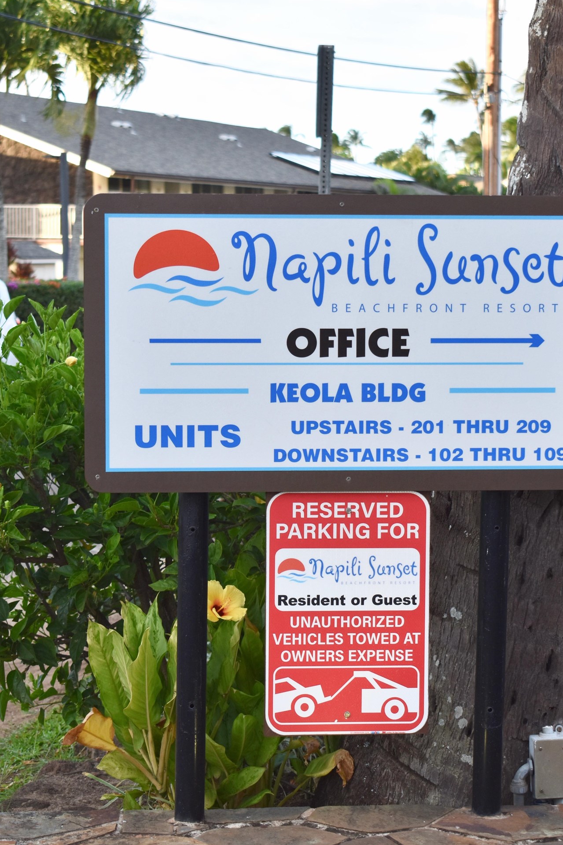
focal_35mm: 72
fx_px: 1690
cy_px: 369
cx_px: 303
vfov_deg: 28.1
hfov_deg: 18.9
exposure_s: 1/250
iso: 250
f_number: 5.6
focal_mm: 40
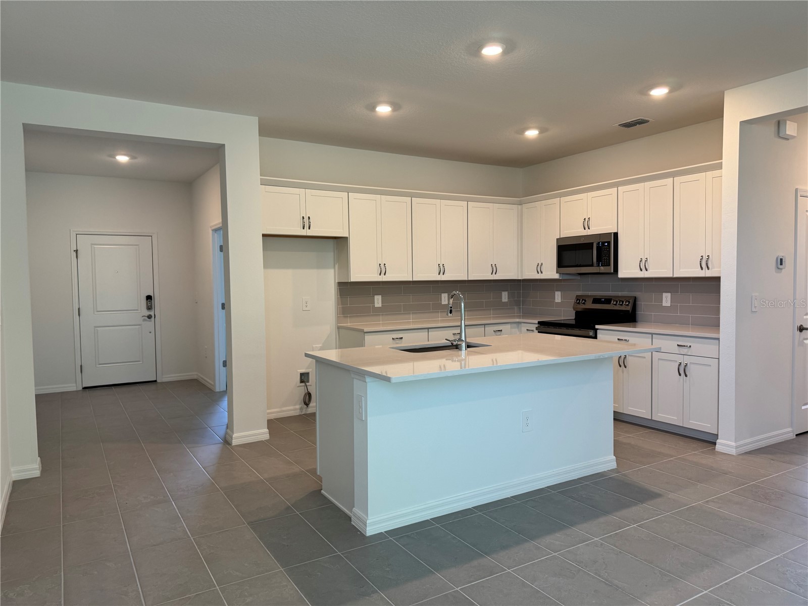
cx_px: 404
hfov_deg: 71.6
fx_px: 560
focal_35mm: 24
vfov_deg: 56.8
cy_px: 303
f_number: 1.78
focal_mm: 6.76
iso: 125
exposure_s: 1/120
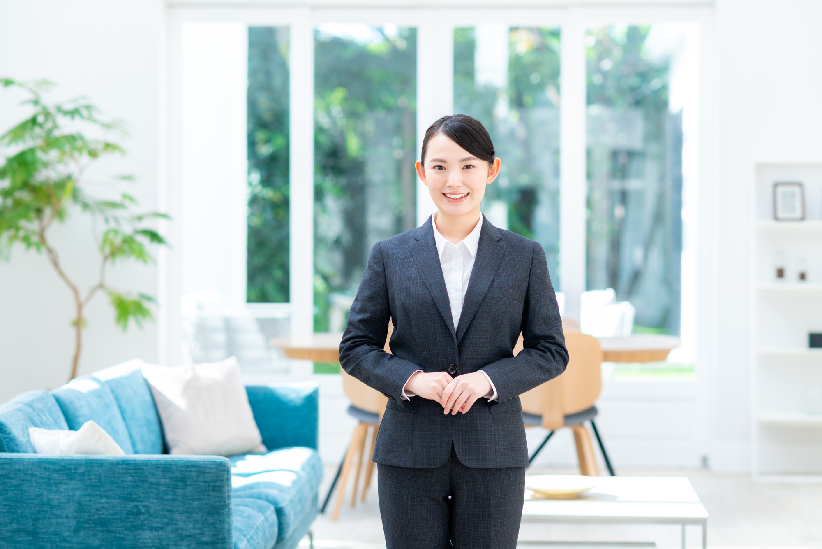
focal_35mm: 85
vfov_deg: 16.1
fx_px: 1941
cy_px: 274
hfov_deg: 23.9
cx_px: 411
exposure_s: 1/200
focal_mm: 85
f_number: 3.2
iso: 200
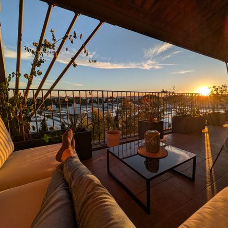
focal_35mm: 17
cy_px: 116
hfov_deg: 83.8
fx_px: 127
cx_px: 122
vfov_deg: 84.0
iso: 51
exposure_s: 1/1553
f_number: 2.2
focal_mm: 1.83
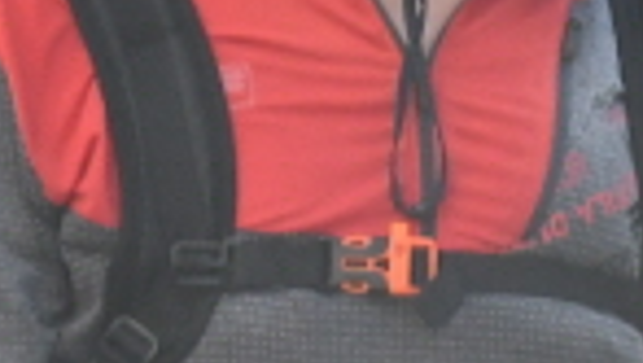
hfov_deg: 2.0
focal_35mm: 1057
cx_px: 44
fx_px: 18038
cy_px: 459
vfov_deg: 1.2
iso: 1000
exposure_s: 1/640
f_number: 6.3
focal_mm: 95
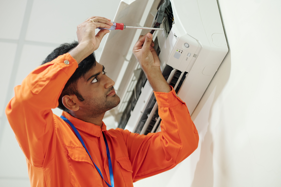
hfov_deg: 23.9
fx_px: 663
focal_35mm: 85
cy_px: 94
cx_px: 140
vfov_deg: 16.1
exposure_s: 1/50
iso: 800
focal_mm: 85
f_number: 2.8
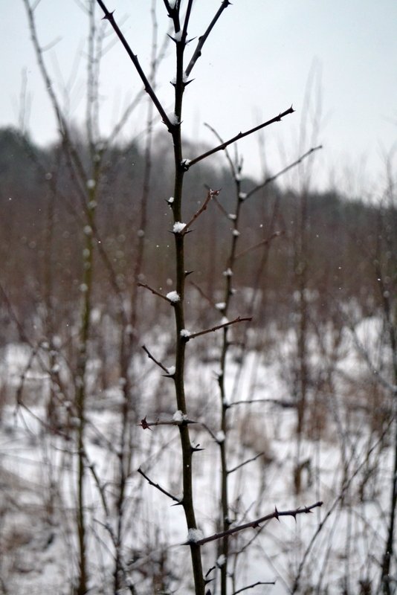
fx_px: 595
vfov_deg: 53.1
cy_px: 298
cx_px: 198
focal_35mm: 36
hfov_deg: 36.9
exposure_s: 1/2500
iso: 3200
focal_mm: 24
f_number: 4
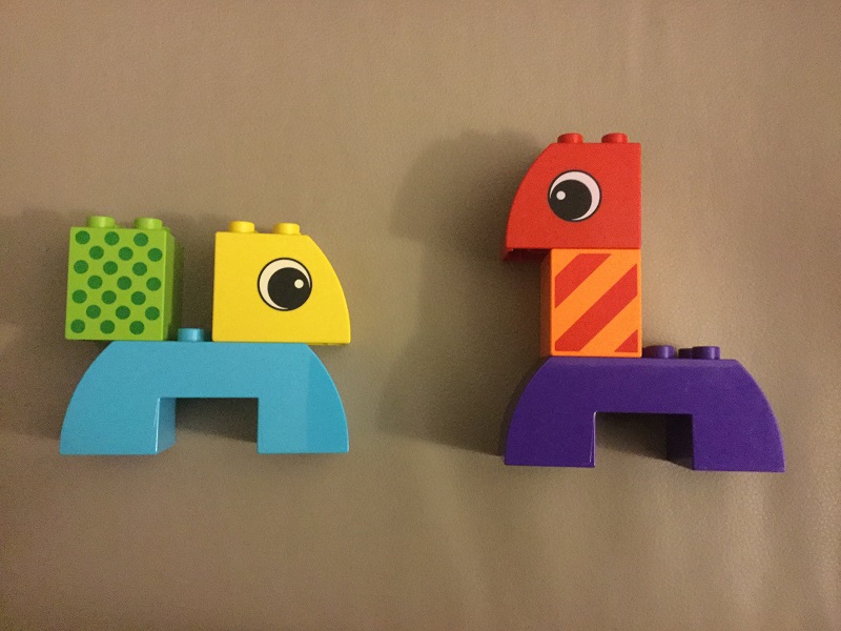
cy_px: 316
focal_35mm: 31
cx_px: 420
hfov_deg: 58.4
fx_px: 753
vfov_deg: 45.4
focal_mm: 3.3
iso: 800
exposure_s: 1/15
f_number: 2.4
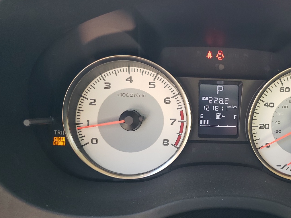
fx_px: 345
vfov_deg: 34.9
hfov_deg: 43.9
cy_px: 137
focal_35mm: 41
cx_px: 226
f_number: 1.5
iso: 89
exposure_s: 1/120
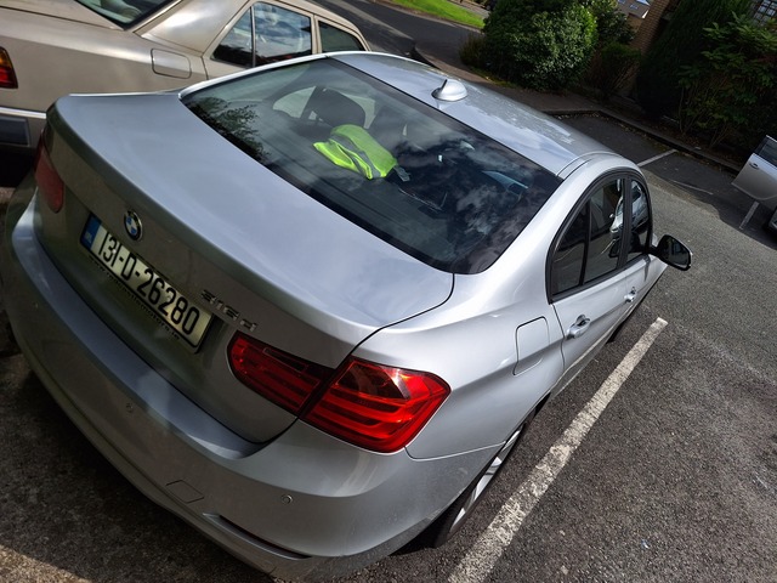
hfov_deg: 73.9
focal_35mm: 23
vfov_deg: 58.9
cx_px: 388
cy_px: 292
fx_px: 516
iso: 40
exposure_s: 1/3425
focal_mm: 5.54
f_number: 1.8
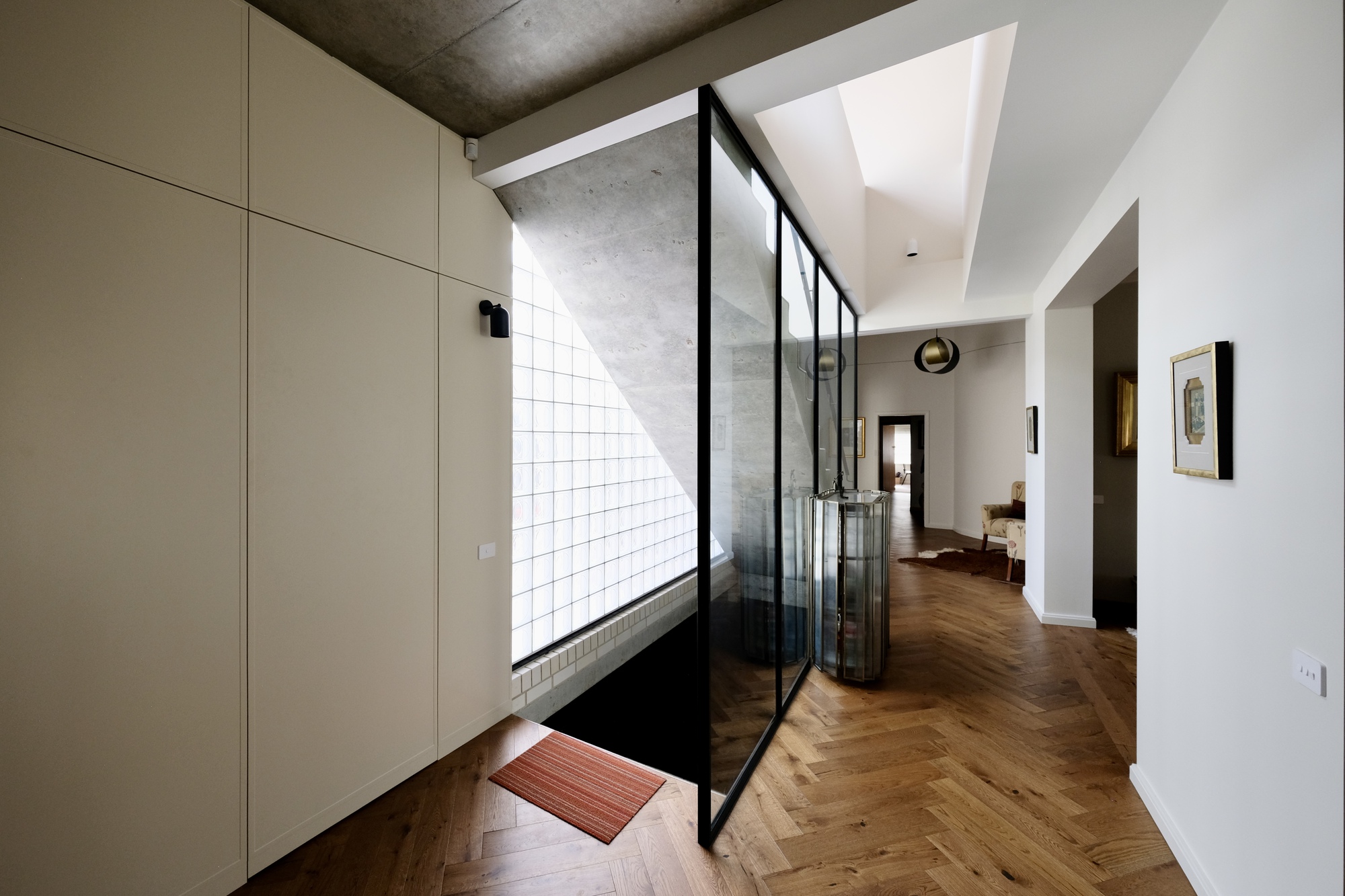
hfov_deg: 112.6
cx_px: 672
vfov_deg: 90.0
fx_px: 448
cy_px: 448
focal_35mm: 12
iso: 400
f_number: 4
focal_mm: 8
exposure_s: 1/60
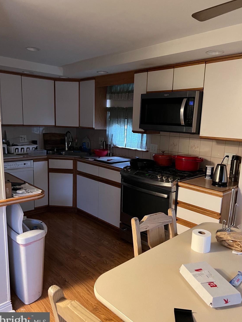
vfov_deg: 65.3
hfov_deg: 51.3
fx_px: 252
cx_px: 121
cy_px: 163
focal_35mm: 27
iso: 500
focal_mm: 5.7
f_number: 1.5
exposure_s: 1/40
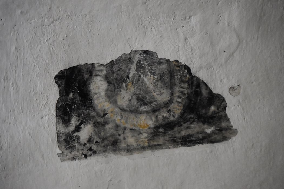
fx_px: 1006
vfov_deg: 10.8
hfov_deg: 16.1
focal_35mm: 128
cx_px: 142
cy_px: 94
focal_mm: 85
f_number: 4.5
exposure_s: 1/125
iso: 5600
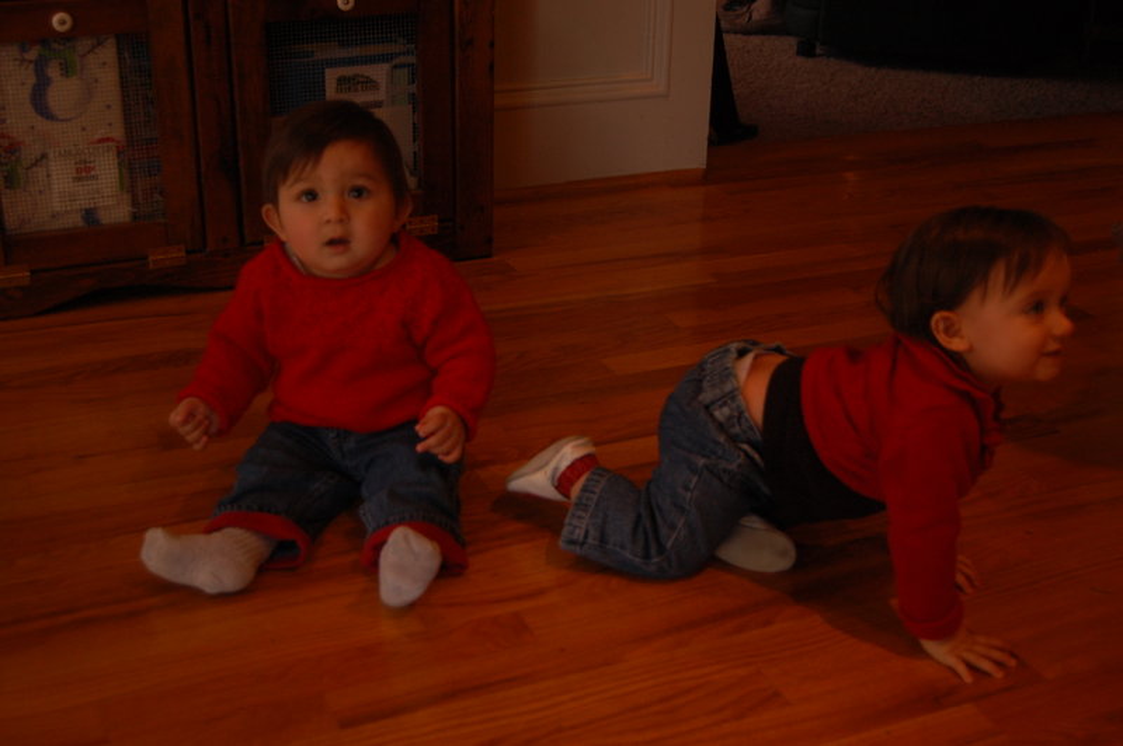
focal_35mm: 51
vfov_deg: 26.4
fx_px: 1590
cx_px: 562
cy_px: 373
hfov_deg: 38.9
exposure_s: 1/60
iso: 400
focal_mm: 34
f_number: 5
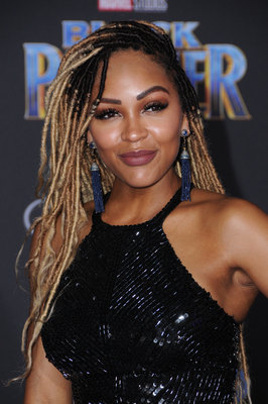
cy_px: 202
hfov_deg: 6.1
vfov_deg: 9.2
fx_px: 2517
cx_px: 134
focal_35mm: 225
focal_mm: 150
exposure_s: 1/200
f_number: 9
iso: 640
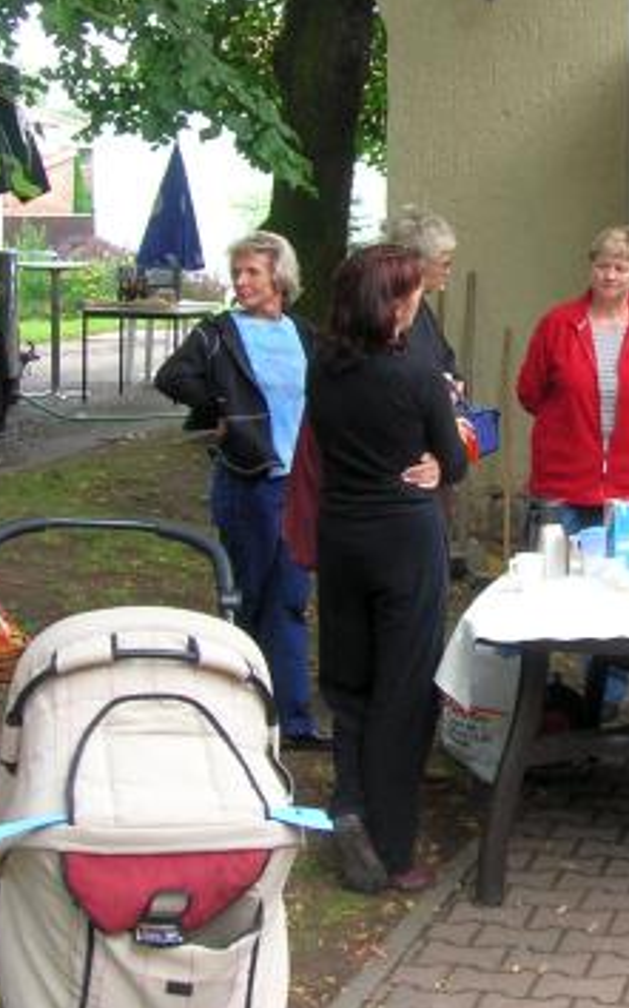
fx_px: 1784
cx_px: 638
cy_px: 333
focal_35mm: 65
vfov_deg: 31.3
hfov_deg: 19.4
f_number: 4.9
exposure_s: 1/32.7
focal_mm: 5.7
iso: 50
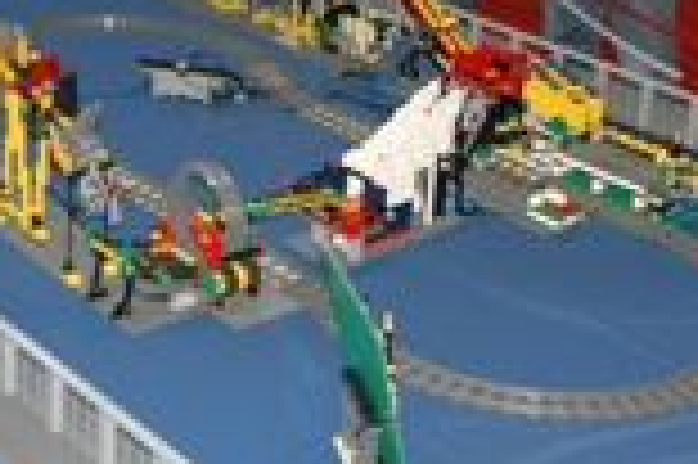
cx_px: 203
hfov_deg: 25.8
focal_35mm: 78
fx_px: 1511
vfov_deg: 17.1
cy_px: 23
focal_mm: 18
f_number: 3.5
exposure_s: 1/60
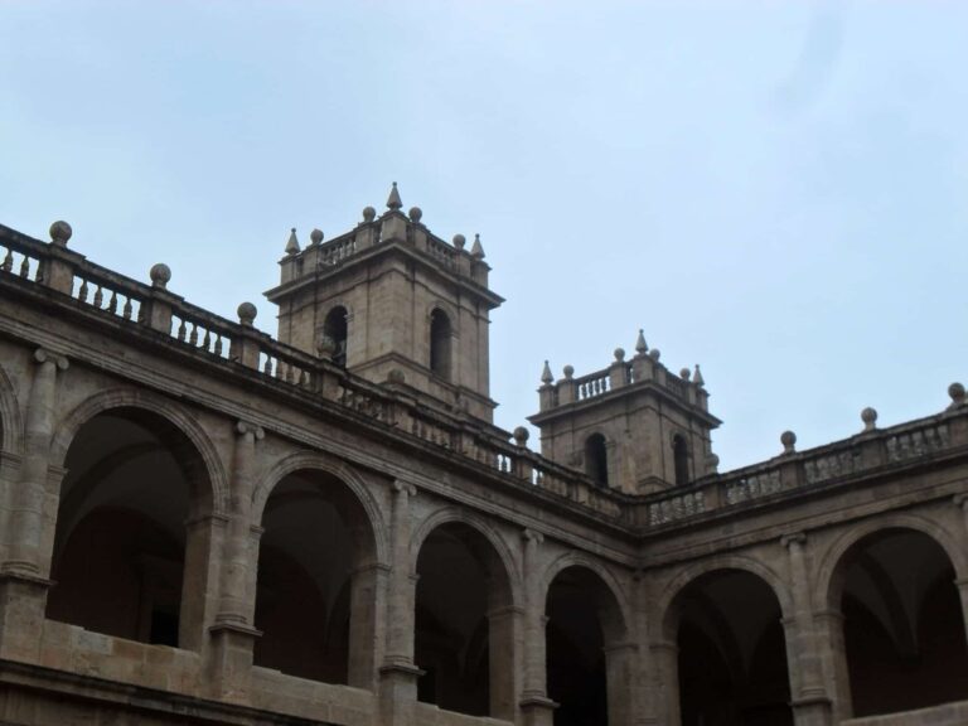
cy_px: 363
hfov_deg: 36.8
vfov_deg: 28.0
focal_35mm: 52
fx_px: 1454
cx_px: 484
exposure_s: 1/90
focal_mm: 9.3
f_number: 5
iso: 100
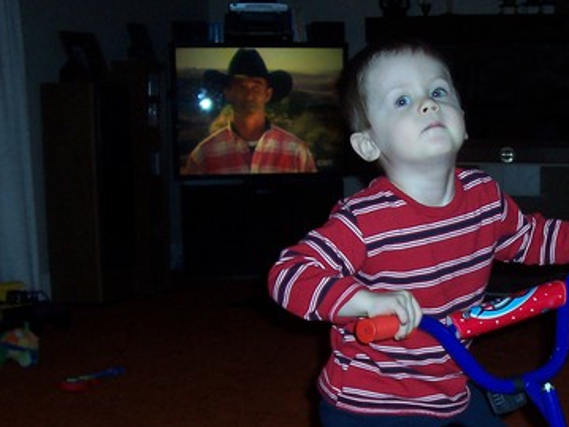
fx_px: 1085
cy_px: 346
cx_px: 506
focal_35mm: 66
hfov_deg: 28.3
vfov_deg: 21.9
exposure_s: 1/60
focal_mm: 5.6
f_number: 2.8
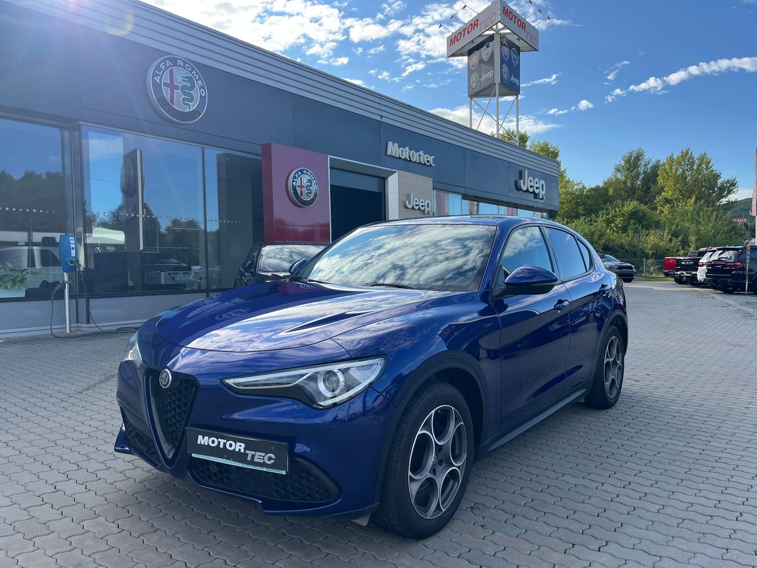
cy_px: 284
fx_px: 569
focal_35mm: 26
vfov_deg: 53.1
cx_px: 378
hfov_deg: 67.3
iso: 50
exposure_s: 1/1497
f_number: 1.6
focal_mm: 5.1
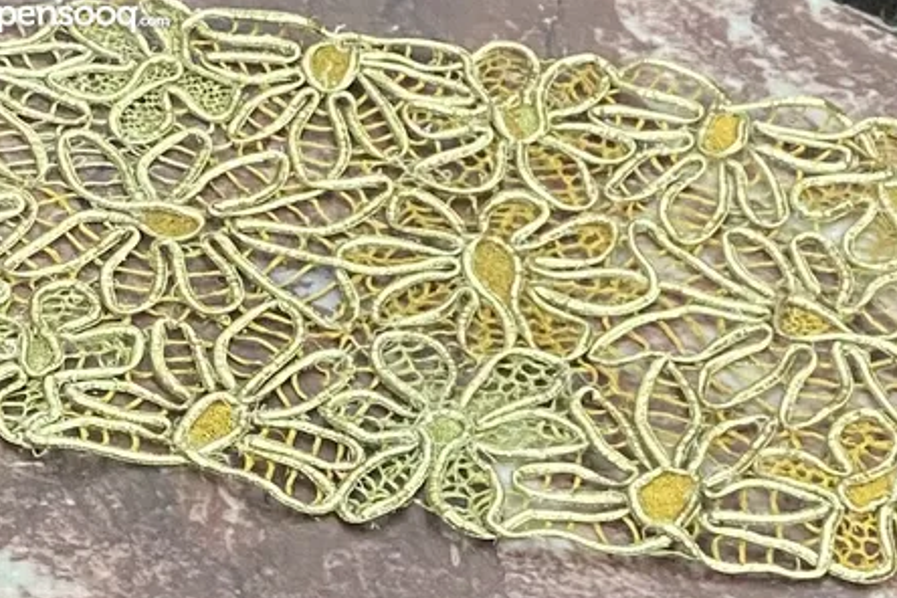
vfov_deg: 34.1
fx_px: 972
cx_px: 473
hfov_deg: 49.5
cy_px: 370
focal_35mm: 39
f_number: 1.8
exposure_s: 1/33
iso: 500
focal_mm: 4.25
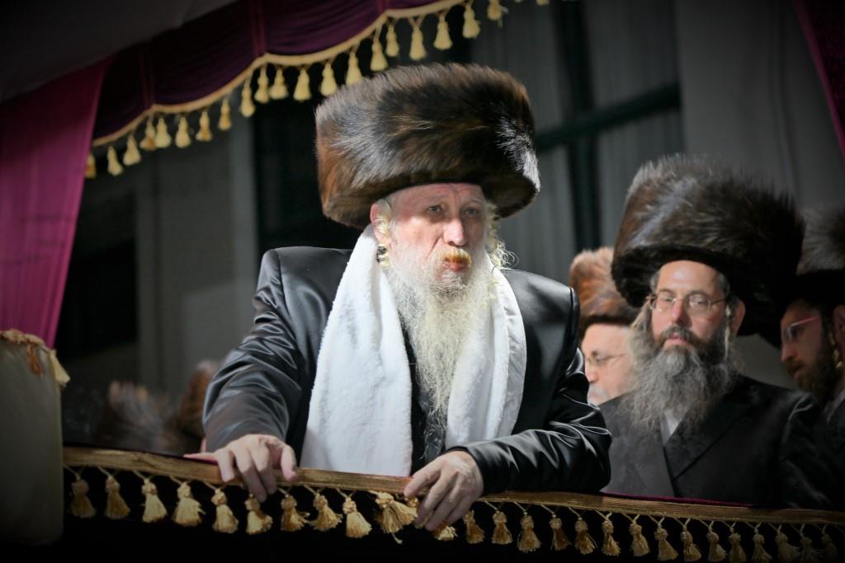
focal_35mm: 120
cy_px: 282
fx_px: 2817
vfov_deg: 11.4
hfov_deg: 17.1
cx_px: 422
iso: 400
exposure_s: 1/200
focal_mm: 120
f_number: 4
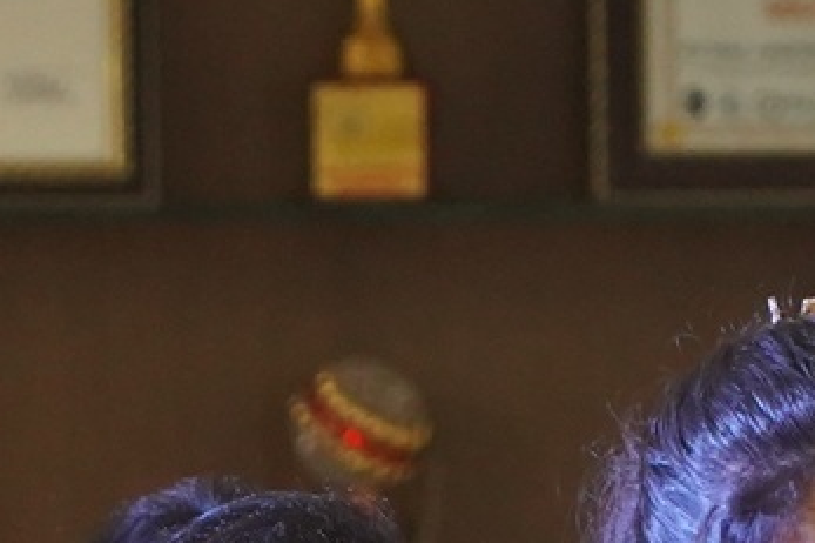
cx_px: -1048
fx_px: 16948
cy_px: 1373
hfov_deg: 2.7
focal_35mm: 749
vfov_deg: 1.8
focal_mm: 104
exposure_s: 1/125
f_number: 4
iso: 2500
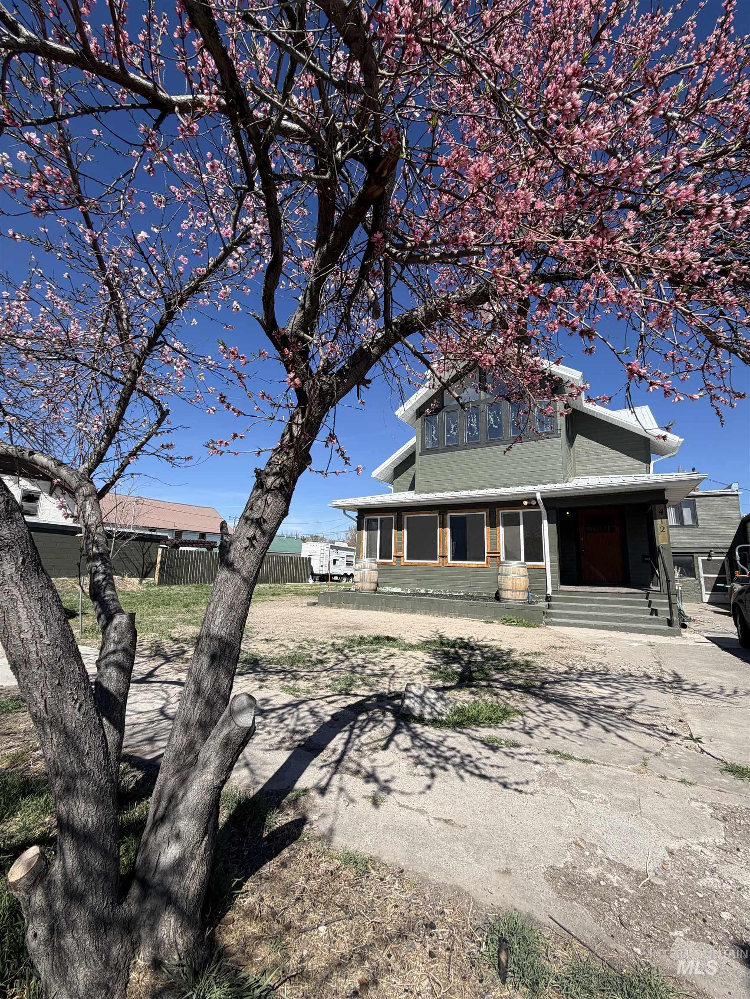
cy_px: 500
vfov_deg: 102.1
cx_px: 375
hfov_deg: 85.7
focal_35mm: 14
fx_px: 404
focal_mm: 2.22
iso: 20
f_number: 2.2
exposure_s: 1/770
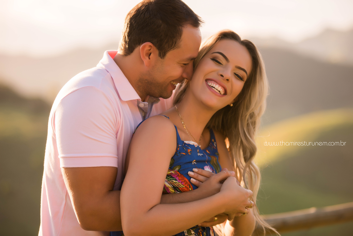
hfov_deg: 16.8
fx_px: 1197
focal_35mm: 122
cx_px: 176
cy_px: 118
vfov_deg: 11.2
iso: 100
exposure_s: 1/640
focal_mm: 122
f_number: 2.8
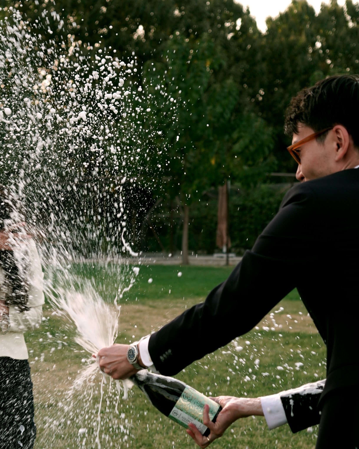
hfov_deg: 20.4
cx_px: 125
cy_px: 333
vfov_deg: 25.1
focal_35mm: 75
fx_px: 996
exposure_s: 1/400
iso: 200
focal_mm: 43
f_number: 4
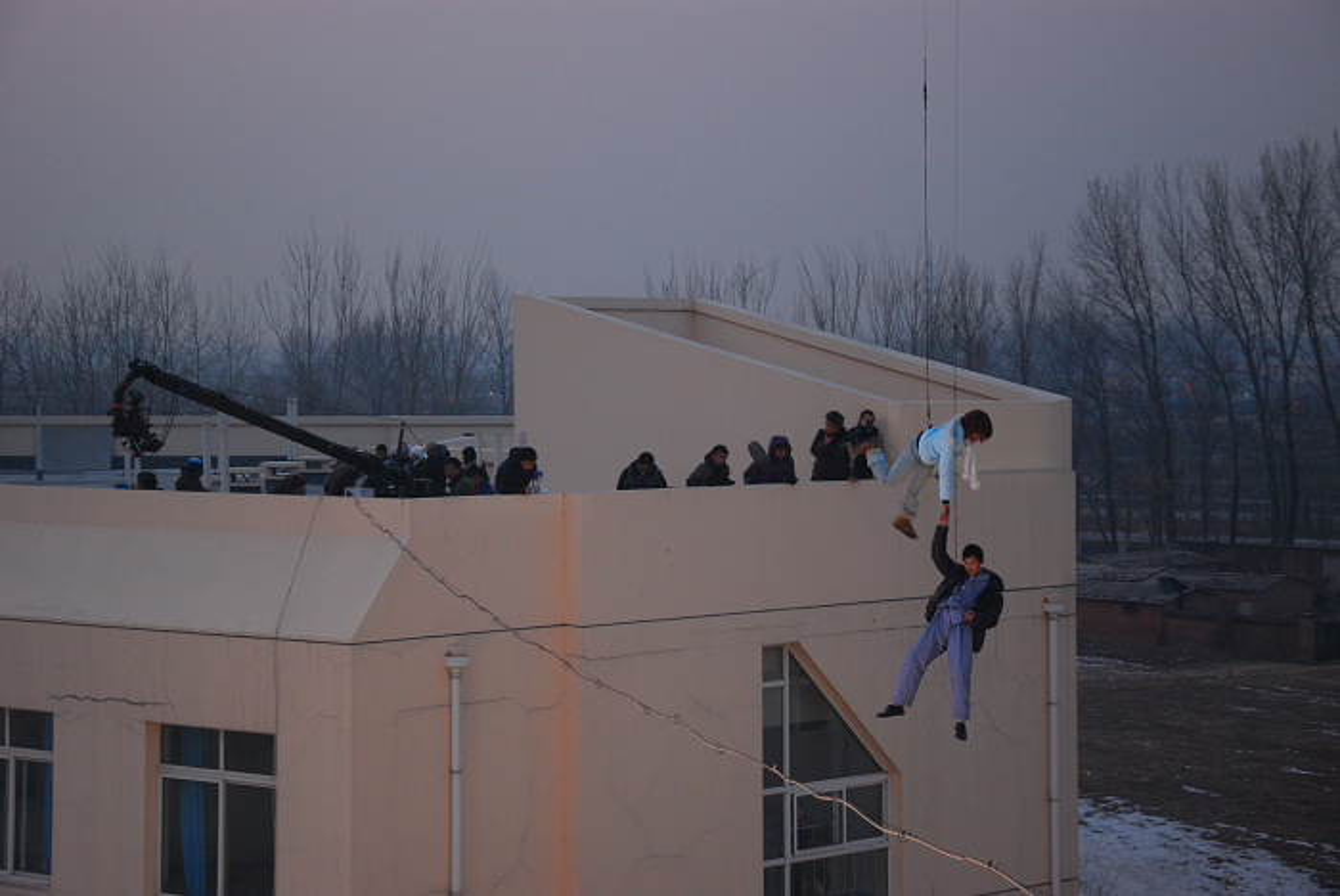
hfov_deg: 28.1
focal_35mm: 72
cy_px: 448
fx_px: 2682
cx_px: 670
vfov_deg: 19.0
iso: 400
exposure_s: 1/13
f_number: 5
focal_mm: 48
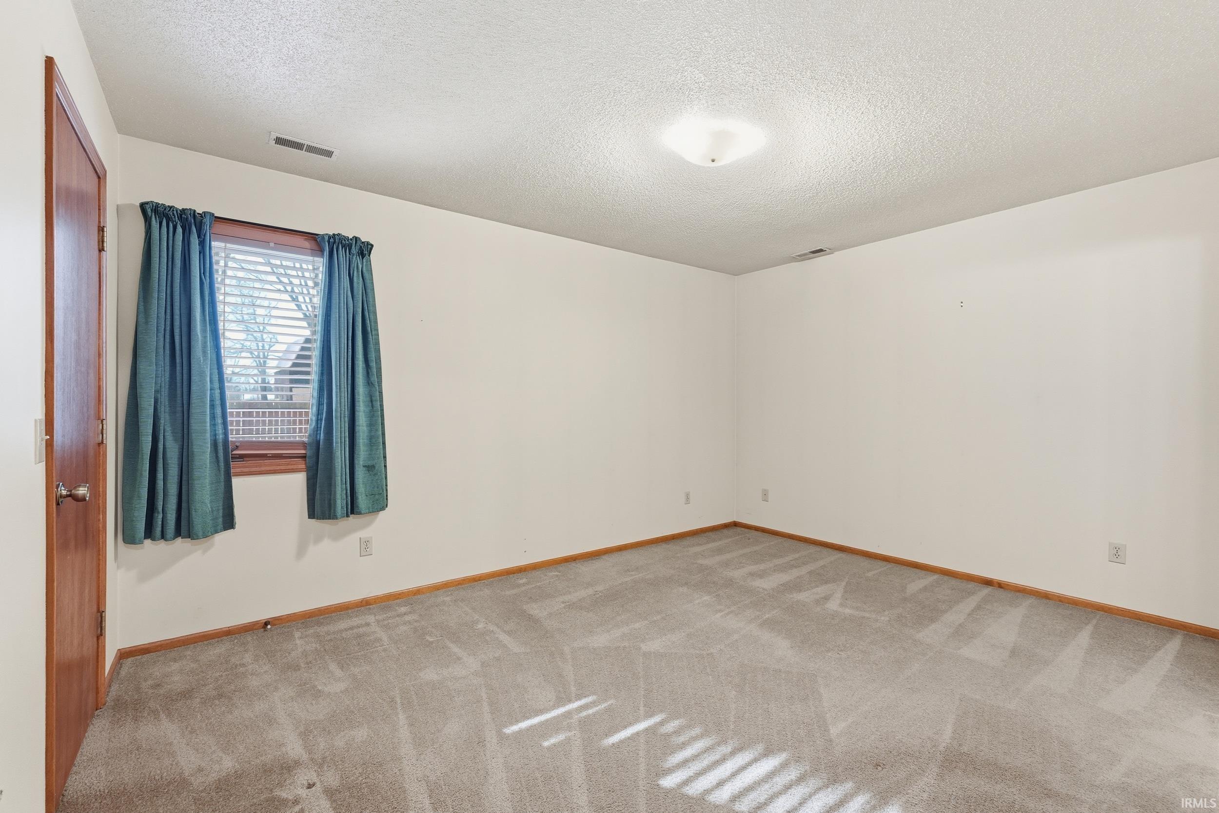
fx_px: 508
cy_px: 406
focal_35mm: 15
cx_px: 610
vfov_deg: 77.3
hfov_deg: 100.4
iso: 250
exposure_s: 1/30
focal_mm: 10
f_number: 4
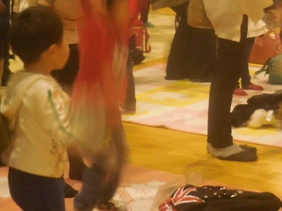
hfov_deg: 15.0
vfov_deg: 11.3
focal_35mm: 131
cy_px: 50
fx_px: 1067
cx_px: 210
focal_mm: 7
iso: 400
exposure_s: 1/8
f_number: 3.9
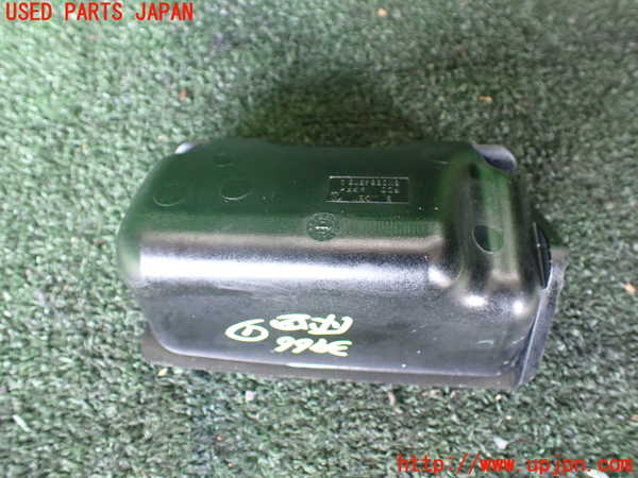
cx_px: 319
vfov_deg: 46.8
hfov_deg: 60.0
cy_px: 239
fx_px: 553
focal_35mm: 30
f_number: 2.3
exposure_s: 1/60
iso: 800
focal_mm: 5.4
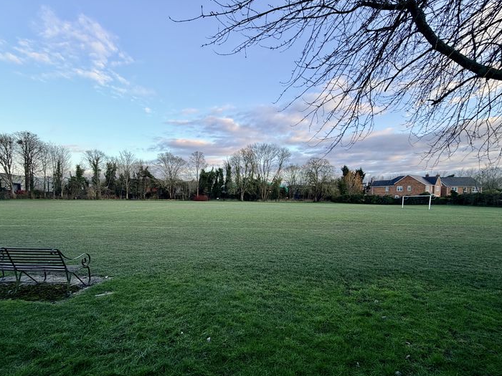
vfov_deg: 77.9
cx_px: 245
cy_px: 208
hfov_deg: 94.5
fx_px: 232
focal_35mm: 16
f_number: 2.2
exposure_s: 1/182
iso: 40
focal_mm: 2.22
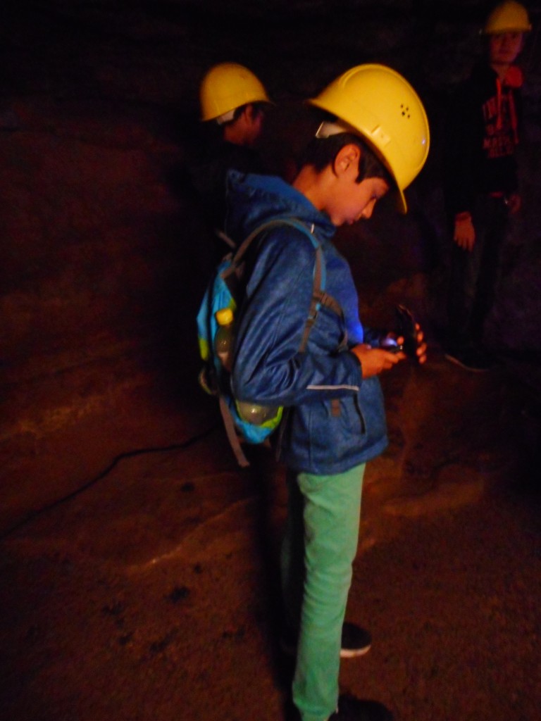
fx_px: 521
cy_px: 360
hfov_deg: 54.9
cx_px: 270
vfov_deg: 69.4
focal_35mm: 25
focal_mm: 4.5
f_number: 3.7
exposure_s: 1/8
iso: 800
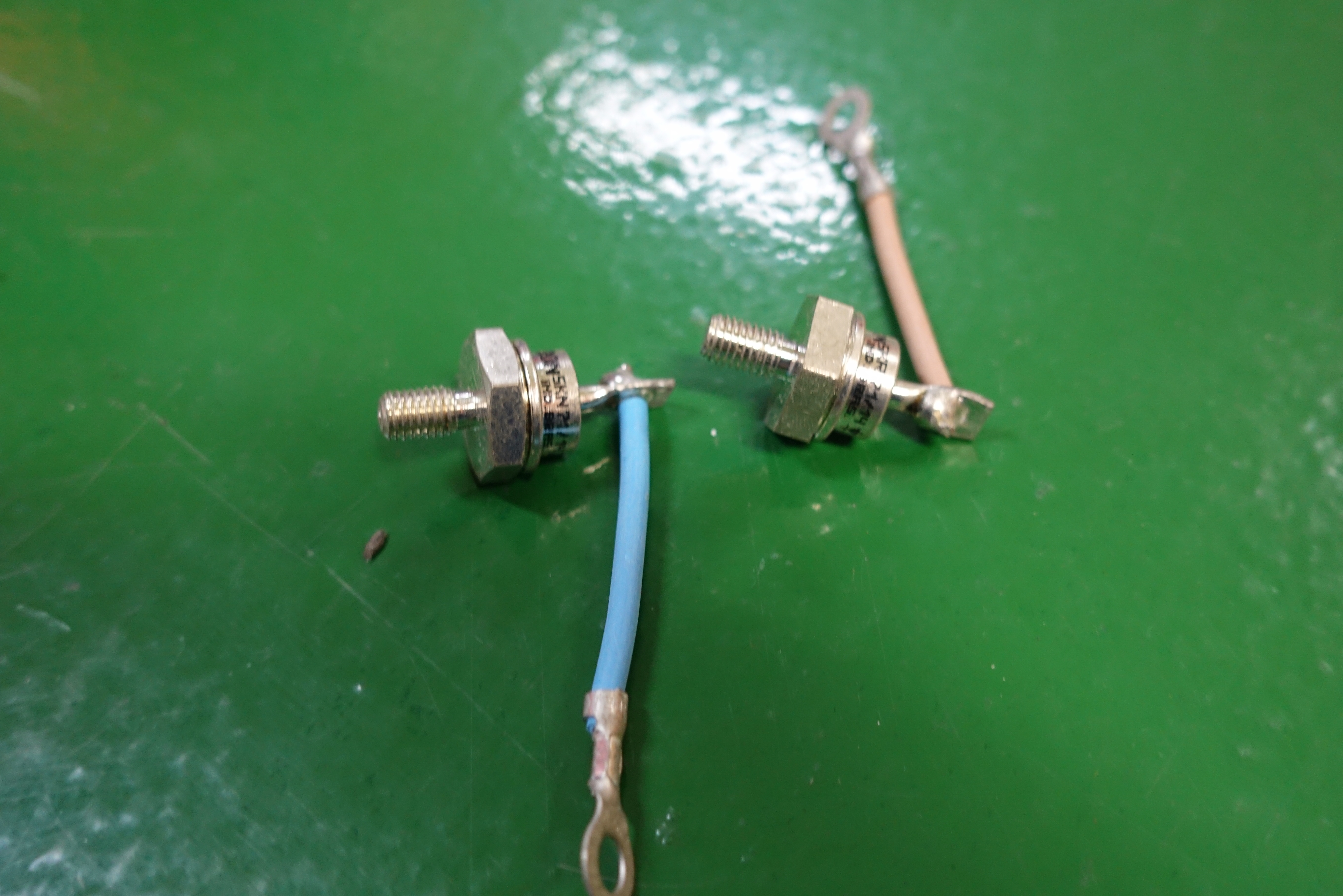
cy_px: 448
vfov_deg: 41.1
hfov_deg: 58.7
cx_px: 672
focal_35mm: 32
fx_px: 1194
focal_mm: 11.69
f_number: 2.8
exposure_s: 1/20
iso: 800
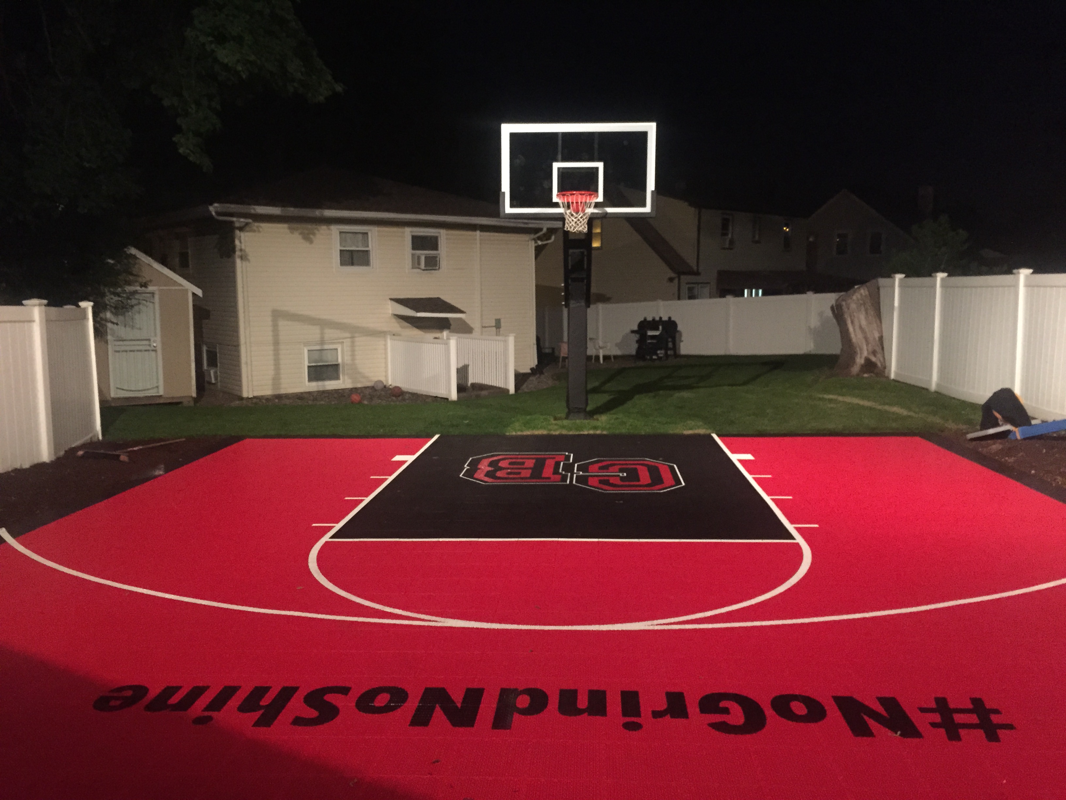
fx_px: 893
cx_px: 533
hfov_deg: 61.7
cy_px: 400
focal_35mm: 29
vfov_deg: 48.2
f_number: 2.2
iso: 800
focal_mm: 4.15
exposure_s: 1/15
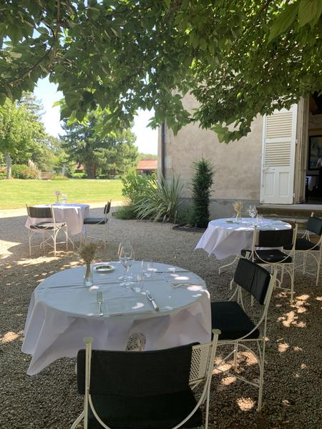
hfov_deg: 53.1
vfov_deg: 67.3
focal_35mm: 26
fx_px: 322
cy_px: 214
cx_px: 161
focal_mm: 4.25
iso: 25
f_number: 1.8
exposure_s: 1/127
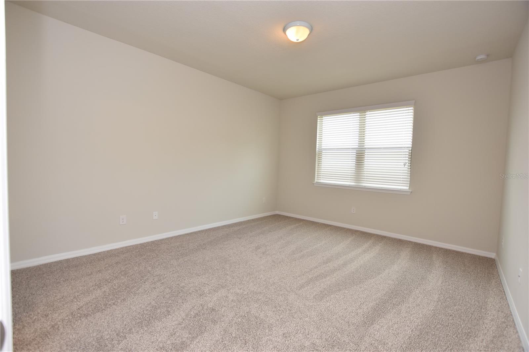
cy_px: 176
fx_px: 220
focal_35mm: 15
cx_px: 264
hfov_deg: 100.4
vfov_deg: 77.3
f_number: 4.5
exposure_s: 1/80
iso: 200
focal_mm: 10
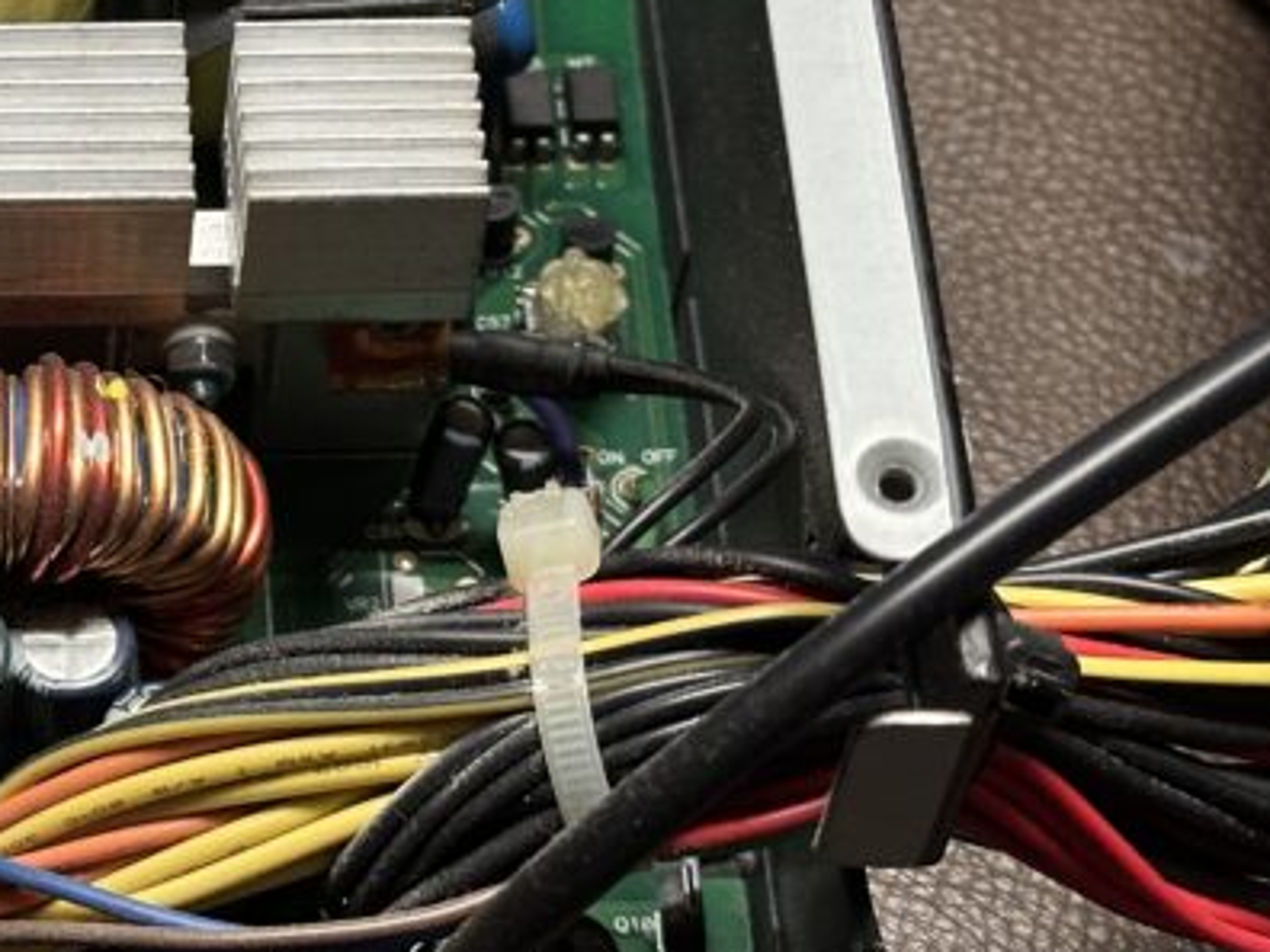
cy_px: 205
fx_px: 4549
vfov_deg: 11.9
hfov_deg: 15.4
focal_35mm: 124
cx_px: -170
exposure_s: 1/33
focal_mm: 6.86
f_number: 1.78
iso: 200
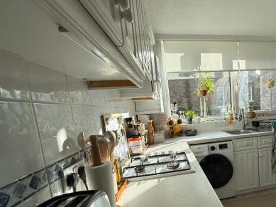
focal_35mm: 21
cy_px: 129
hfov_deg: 73.9
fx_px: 167
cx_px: 204
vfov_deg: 62.5
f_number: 2.2
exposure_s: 1/569
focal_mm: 2.22
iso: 50
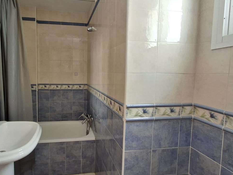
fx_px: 135
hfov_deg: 80.1
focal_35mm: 20
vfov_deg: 65.9
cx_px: 86
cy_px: 84
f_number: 2.2
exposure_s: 1/24
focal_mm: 1.74
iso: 200
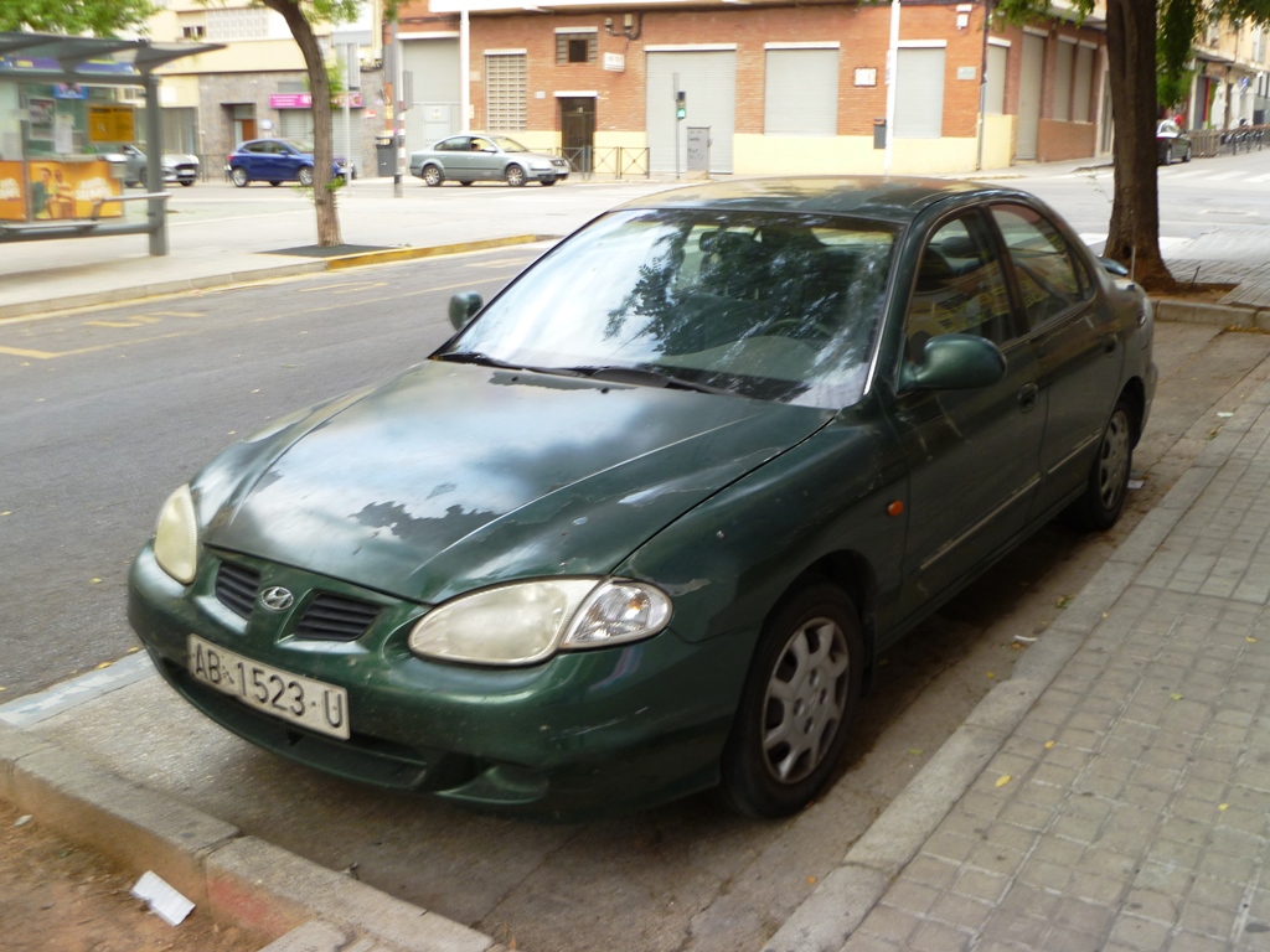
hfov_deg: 56.8
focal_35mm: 32
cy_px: 476
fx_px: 1174
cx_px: 635
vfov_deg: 44.2
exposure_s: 1/40
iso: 80
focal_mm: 5.7
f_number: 3.5
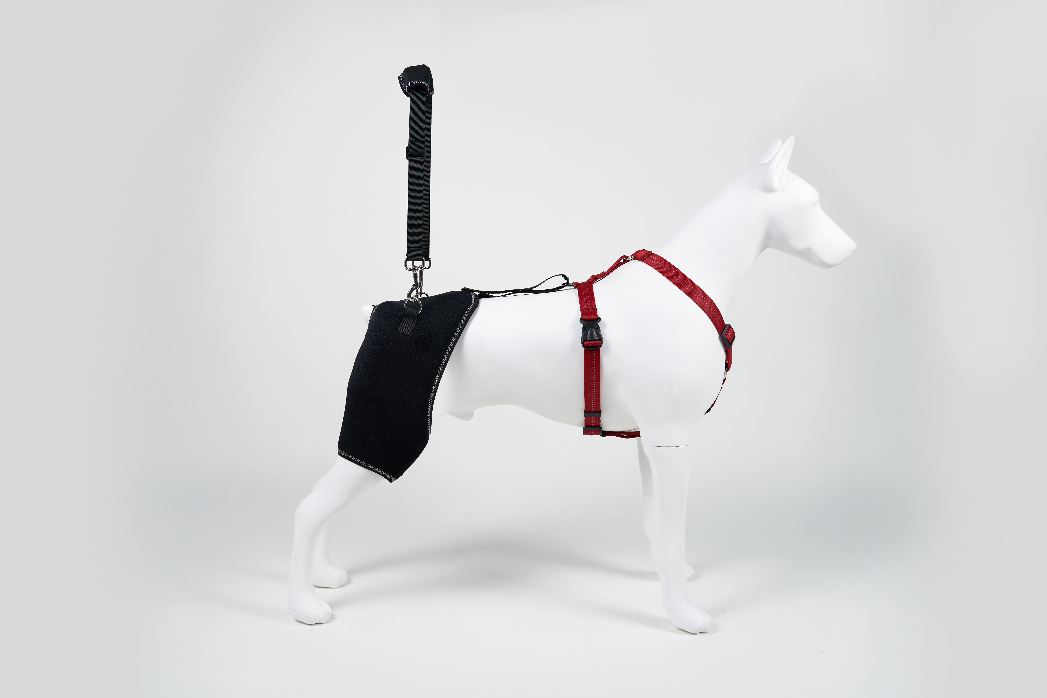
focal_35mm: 30
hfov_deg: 61.9
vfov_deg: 43.6
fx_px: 872
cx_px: 524
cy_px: 349
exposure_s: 1/60
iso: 100
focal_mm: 30
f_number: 4.5
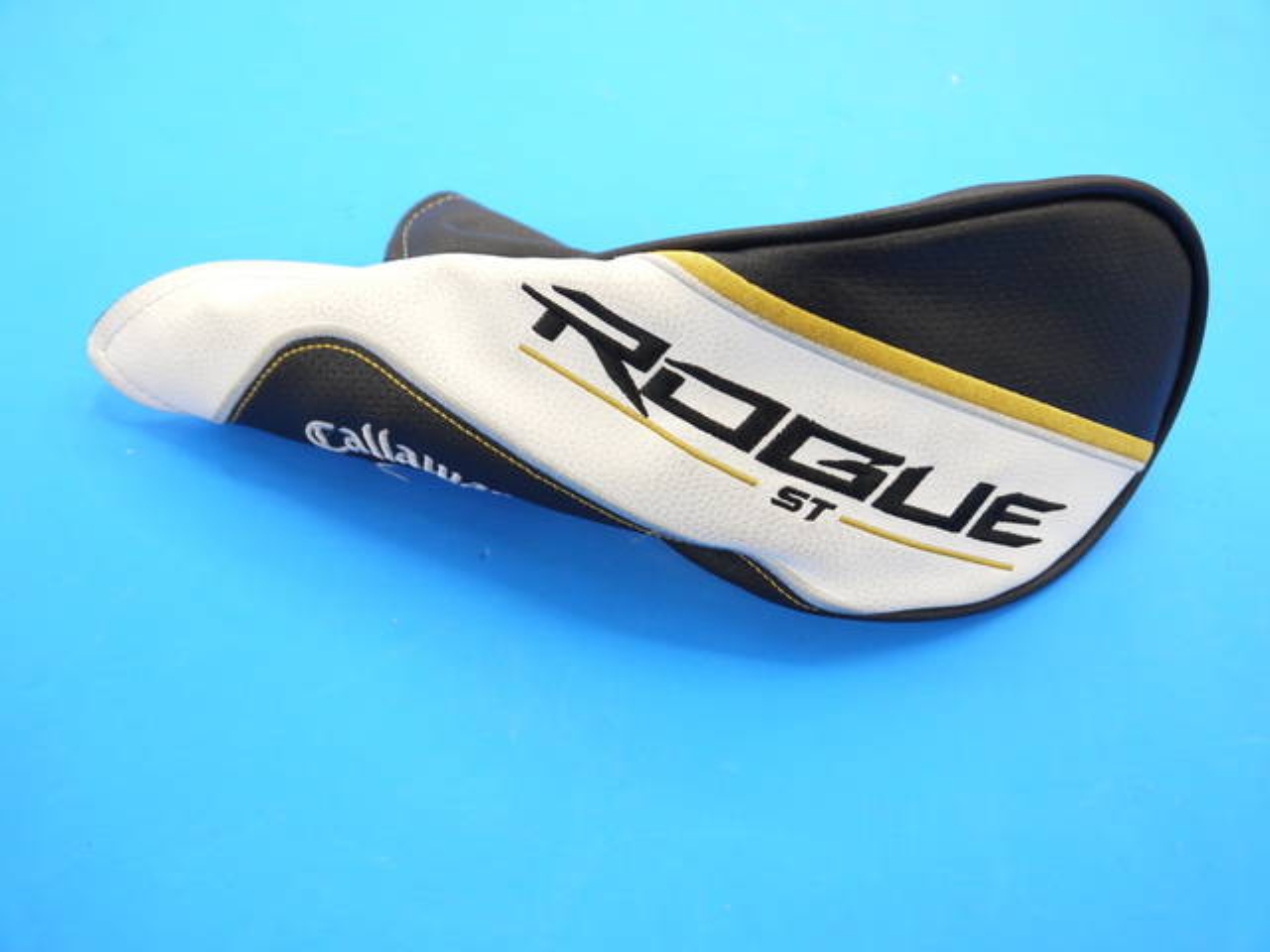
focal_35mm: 40
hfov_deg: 46.8
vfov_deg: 36.0
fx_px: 1468
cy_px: 476
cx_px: 635
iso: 800
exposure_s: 1/125
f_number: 4.2
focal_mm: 20
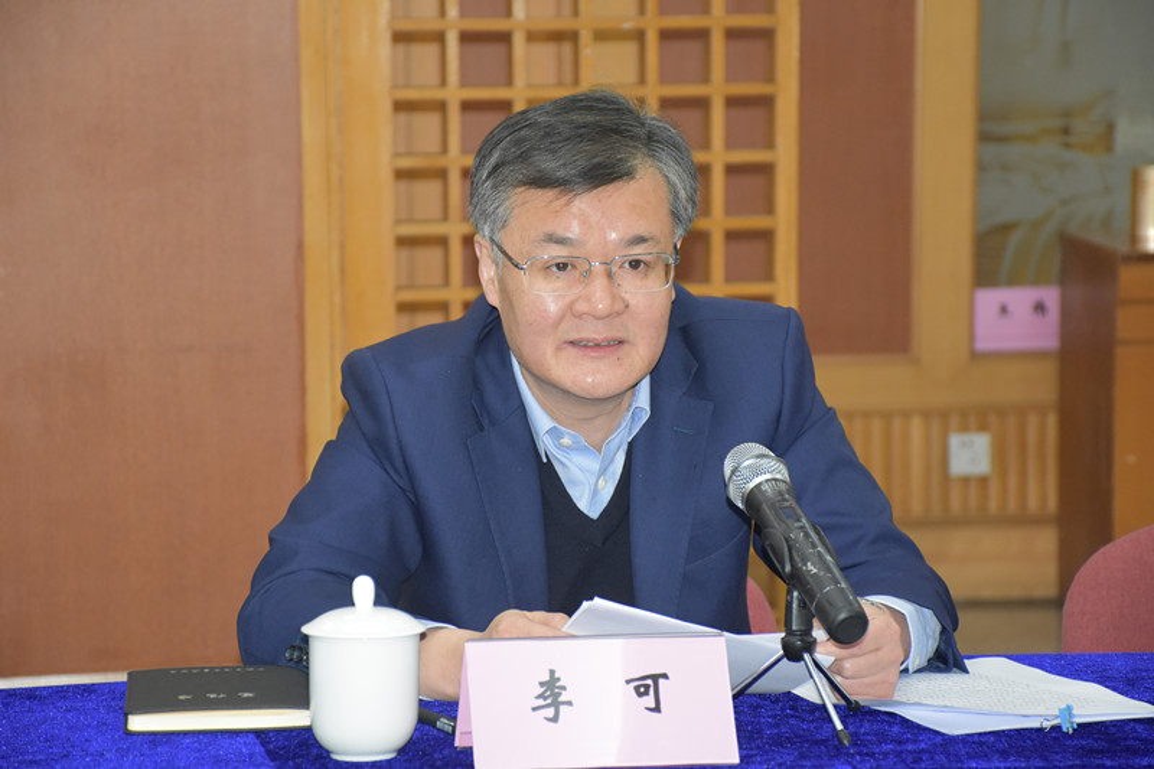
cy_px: 384
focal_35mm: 135
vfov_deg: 10.2
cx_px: 577
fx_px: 4326
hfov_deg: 15.2
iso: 1600
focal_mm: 90
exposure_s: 1/60
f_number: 5.3
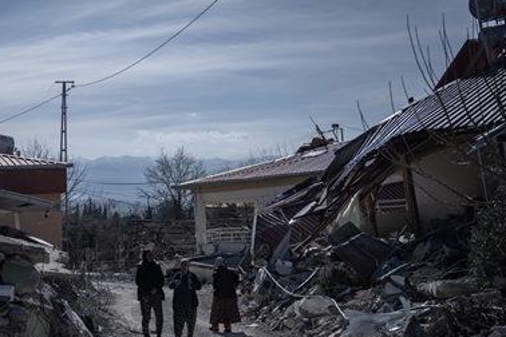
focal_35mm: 81
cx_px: 131
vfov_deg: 16.8
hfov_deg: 24.8
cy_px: 239
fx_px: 1138
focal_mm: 51
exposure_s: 1/8000
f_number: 3.2
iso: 200
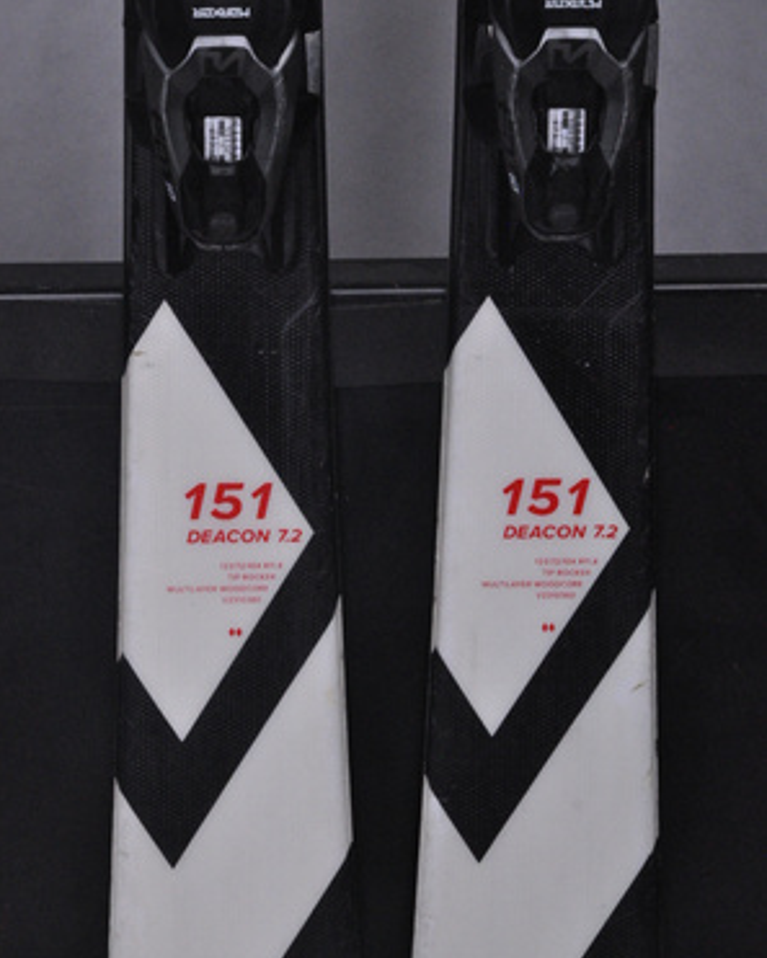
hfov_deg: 9.8
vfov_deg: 12.3
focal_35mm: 157
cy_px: 514
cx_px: 384
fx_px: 4453
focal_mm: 92
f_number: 11
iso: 3200
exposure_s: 1/125
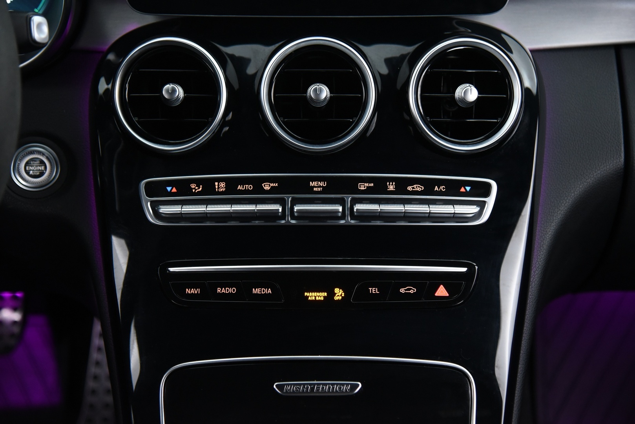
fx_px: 1147
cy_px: 212
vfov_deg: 20.9
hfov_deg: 30.9
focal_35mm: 65
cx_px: 318
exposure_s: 1/20
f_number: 4
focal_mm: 65
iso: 4000
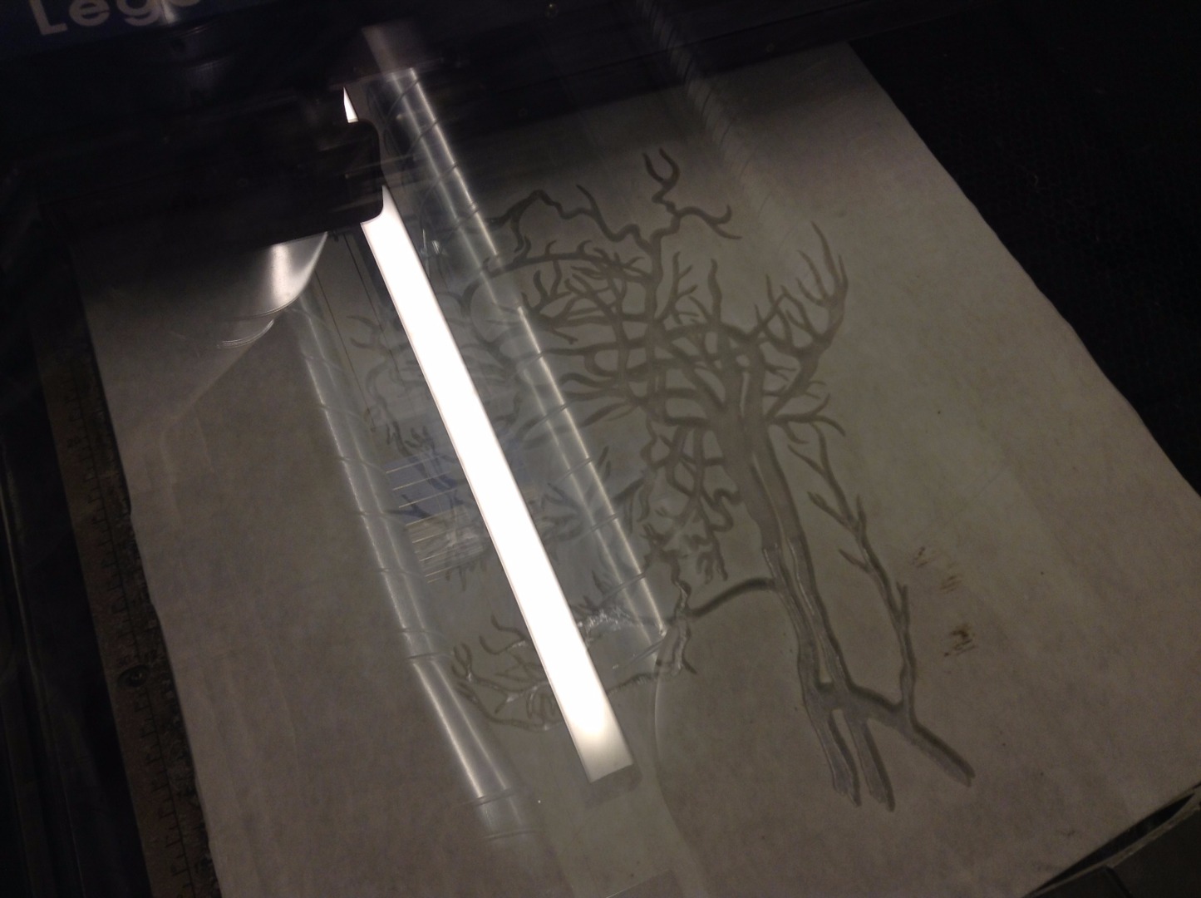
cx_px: 600
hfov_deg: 55.4
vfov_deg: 42.9
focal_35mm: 33
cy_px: 449
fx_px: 1144
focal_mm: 3.3
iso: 40
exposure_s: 1/24
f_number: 2.4
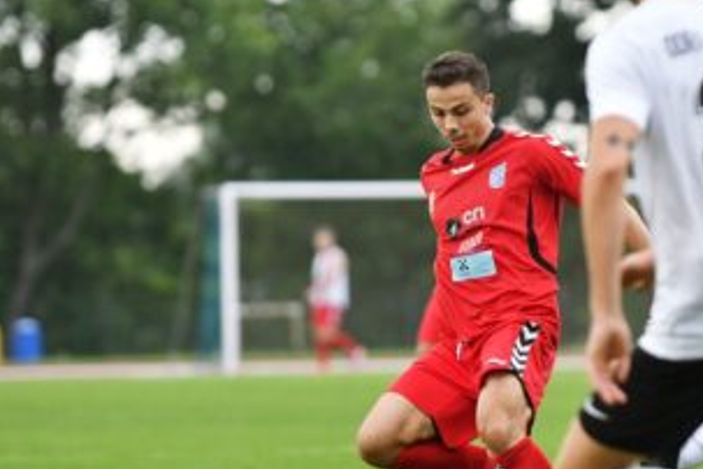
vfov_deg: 3.1
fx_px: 8767
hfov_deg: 4.6
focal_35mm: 449
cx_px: 455
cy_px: 284
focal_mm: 170
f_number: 2.8
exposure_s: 1/2000
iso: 1250
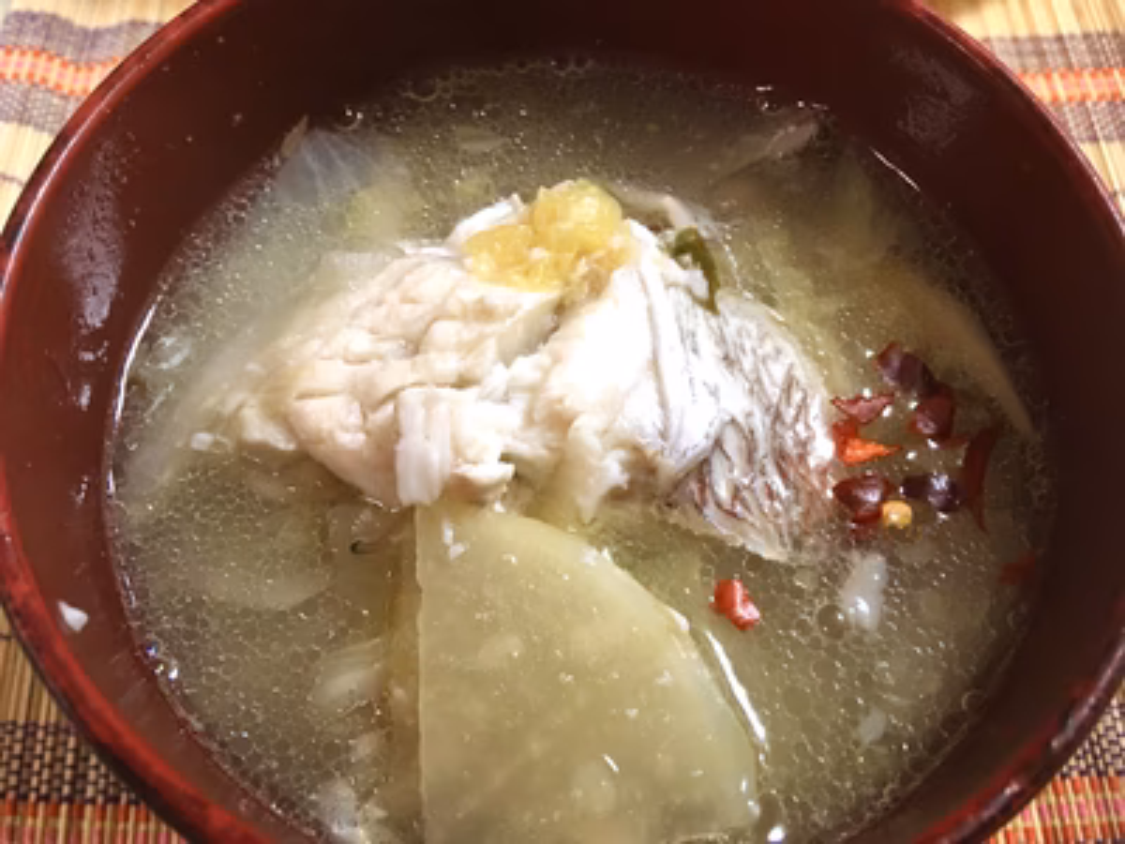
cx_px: 562
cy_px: 422
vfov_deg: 48.2
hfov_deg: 61.7
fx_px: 942
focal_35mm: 29
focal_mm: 4.15
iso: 160
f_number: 2.2
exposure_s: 1/30
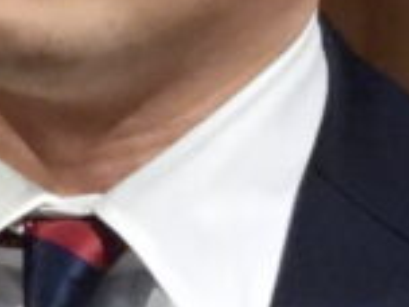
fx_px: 55816
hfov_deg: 0.4
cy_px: 51
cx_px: 0
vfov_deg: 0.3
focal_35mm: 4724
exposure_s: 1/30
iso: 1600
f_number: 5.6
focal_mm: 125
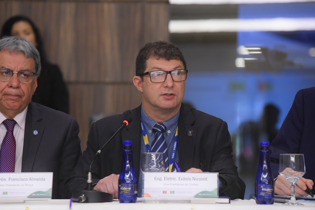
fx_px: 1750
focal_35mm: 200
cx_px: 158
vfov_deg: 6.9
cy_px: 105
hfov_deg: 10.3
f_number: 2.8
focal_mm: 200
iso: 8000
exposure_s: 1/125
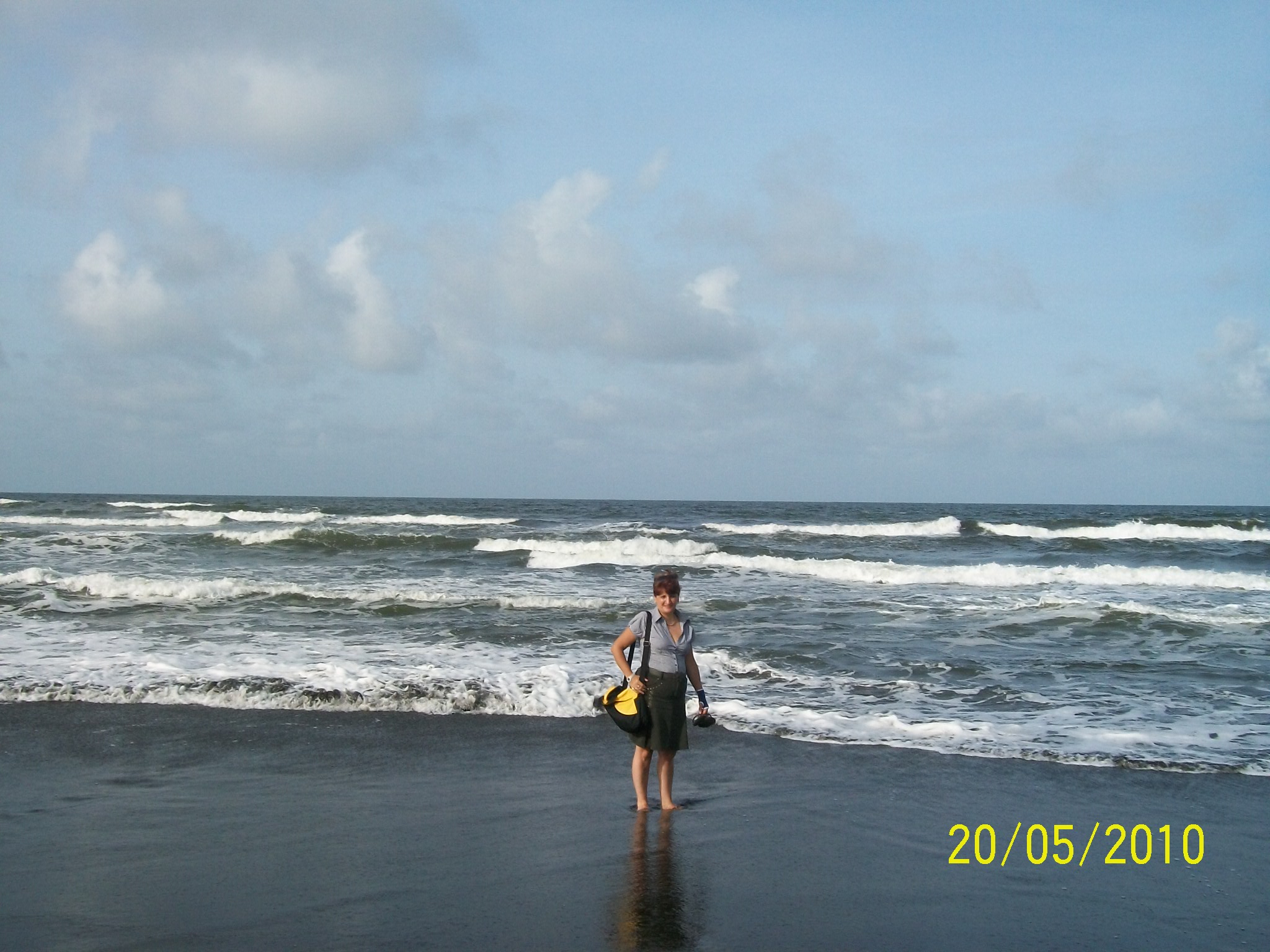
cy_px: 476
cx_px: 635
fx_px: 1321
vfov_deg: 39.7
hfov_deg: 51.4
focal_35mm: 36
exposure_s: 1/640
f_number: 4.8
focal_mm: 6
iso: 80
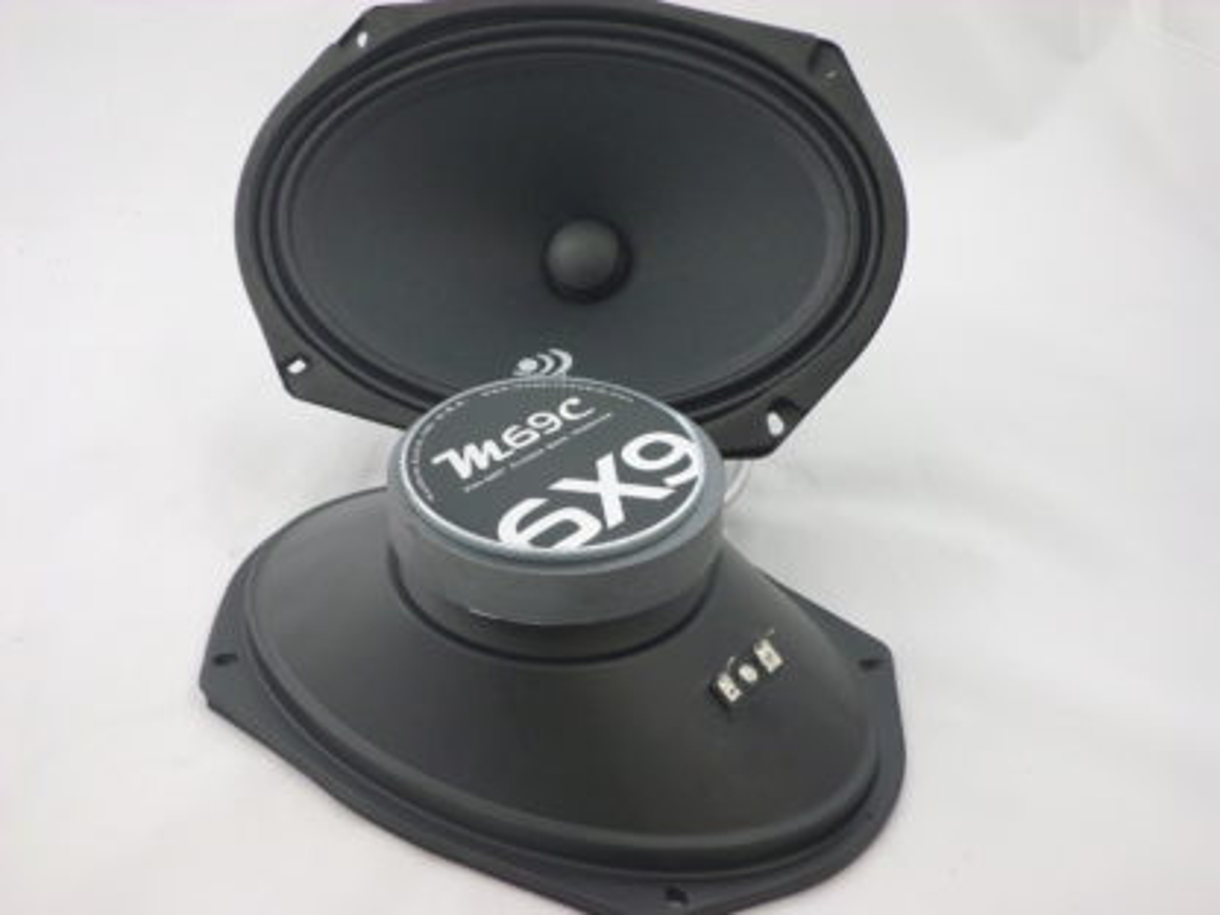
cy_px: 458
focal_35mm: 54
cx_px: 610
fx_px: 1903
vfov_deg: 27.0
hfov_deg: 35.5
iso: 240
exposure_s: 1/45
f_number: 3.6
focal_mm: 9.7
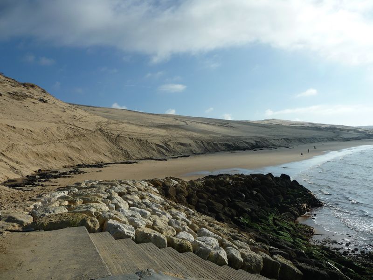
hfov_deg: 63.4
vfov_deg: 49.7
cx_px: 186
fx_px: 302
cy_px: 140
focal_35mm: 28
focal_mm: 4.7
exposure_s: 1/400
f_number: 8
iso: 100
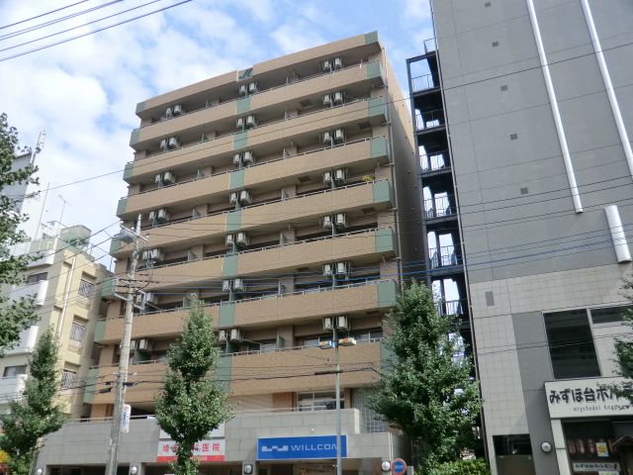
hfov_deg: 61.7
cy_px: 238
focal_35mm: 29
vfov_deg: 48.2
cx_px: 316
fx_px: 530
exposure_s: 1/640
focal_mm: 5.2
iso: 64
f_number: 3.5
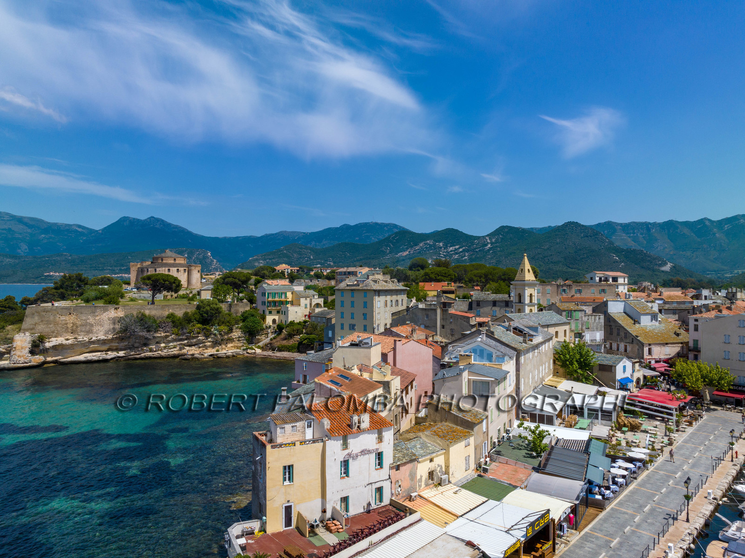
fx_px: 516
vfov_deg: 56.8
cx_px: 372
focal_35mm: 24
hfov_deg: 71.6
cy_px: 279
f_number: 11
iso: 100
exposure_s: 1/240
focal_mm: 12.3
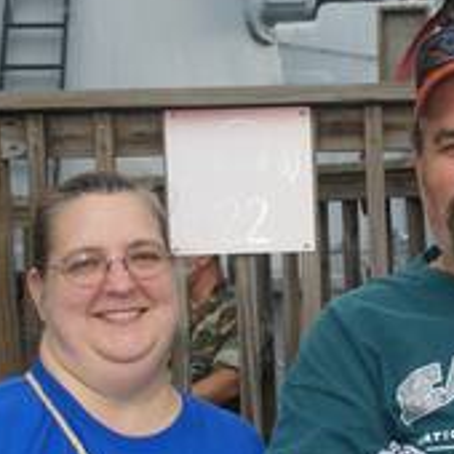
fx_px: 1948
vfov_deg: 13.2
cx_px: 454
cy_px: 405
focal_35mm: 131
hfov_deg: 13.1
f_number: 8
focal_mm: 35
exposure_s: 1/125
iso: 100
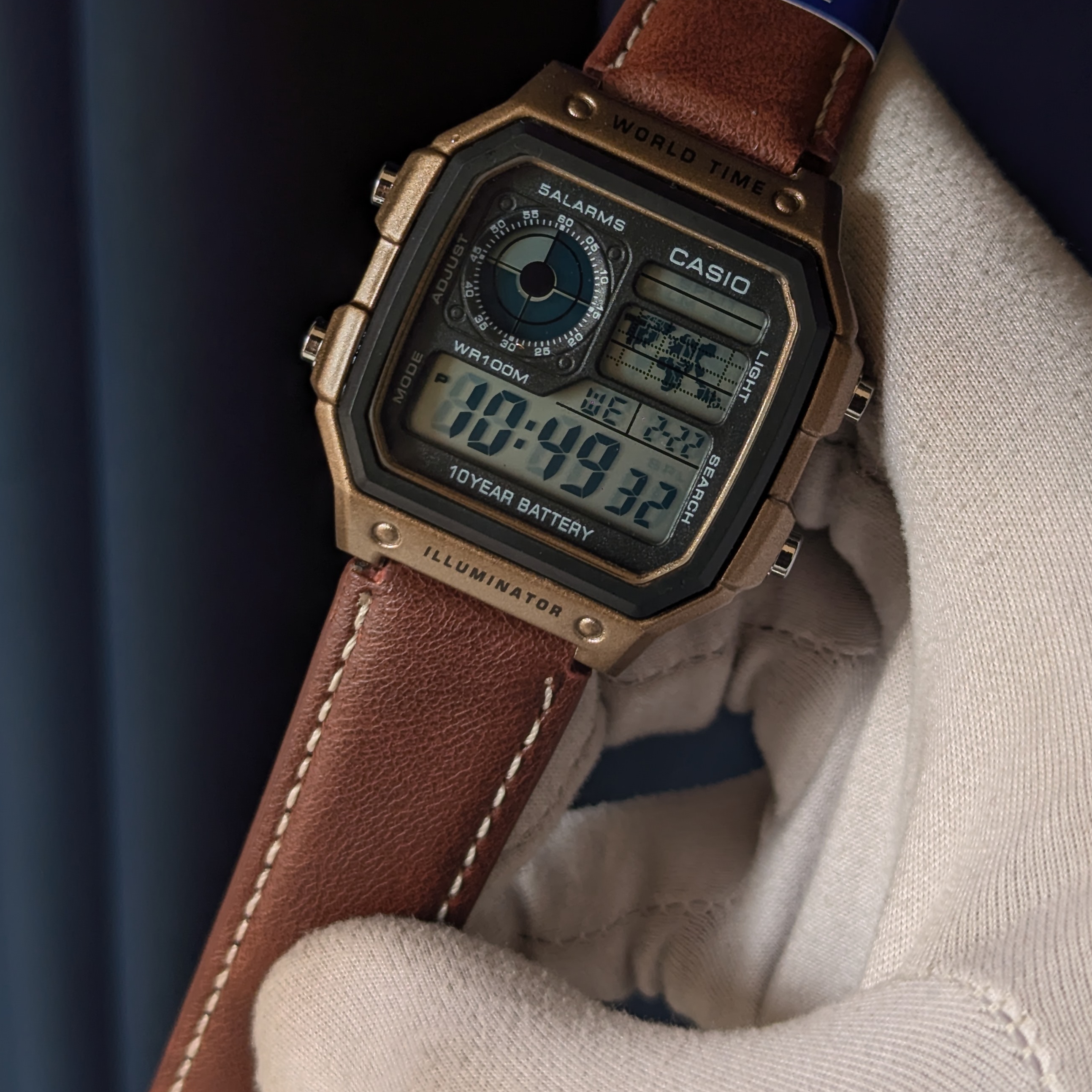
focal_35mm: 67
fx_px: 2391
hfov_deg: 25.7
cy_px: 450
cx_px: 585
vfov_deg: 25.7
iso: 47
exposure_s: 1/150
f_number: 1.85
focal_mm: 6.81
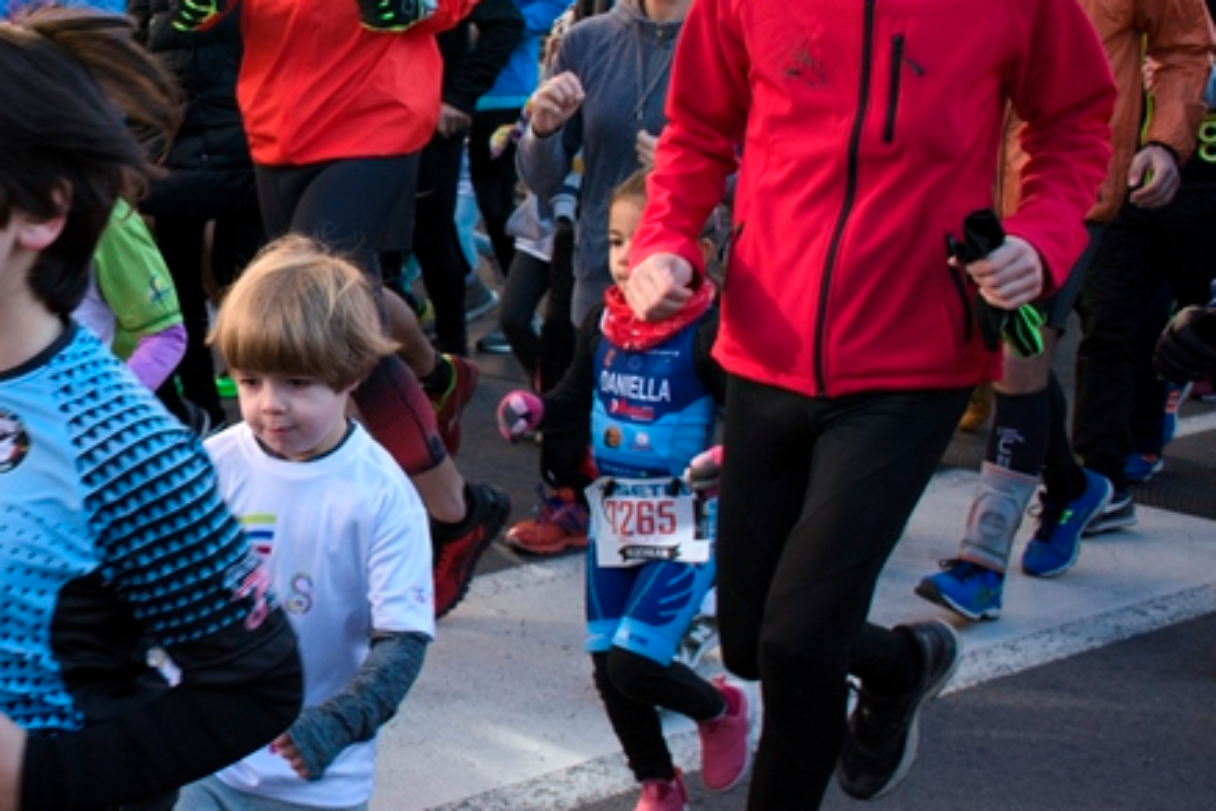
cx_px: 44
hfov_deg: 24.4
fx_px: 2703
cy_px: 257
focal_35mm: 80
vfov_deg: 17.0
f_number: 5.6
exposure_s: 1/500
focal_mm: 26
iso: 200
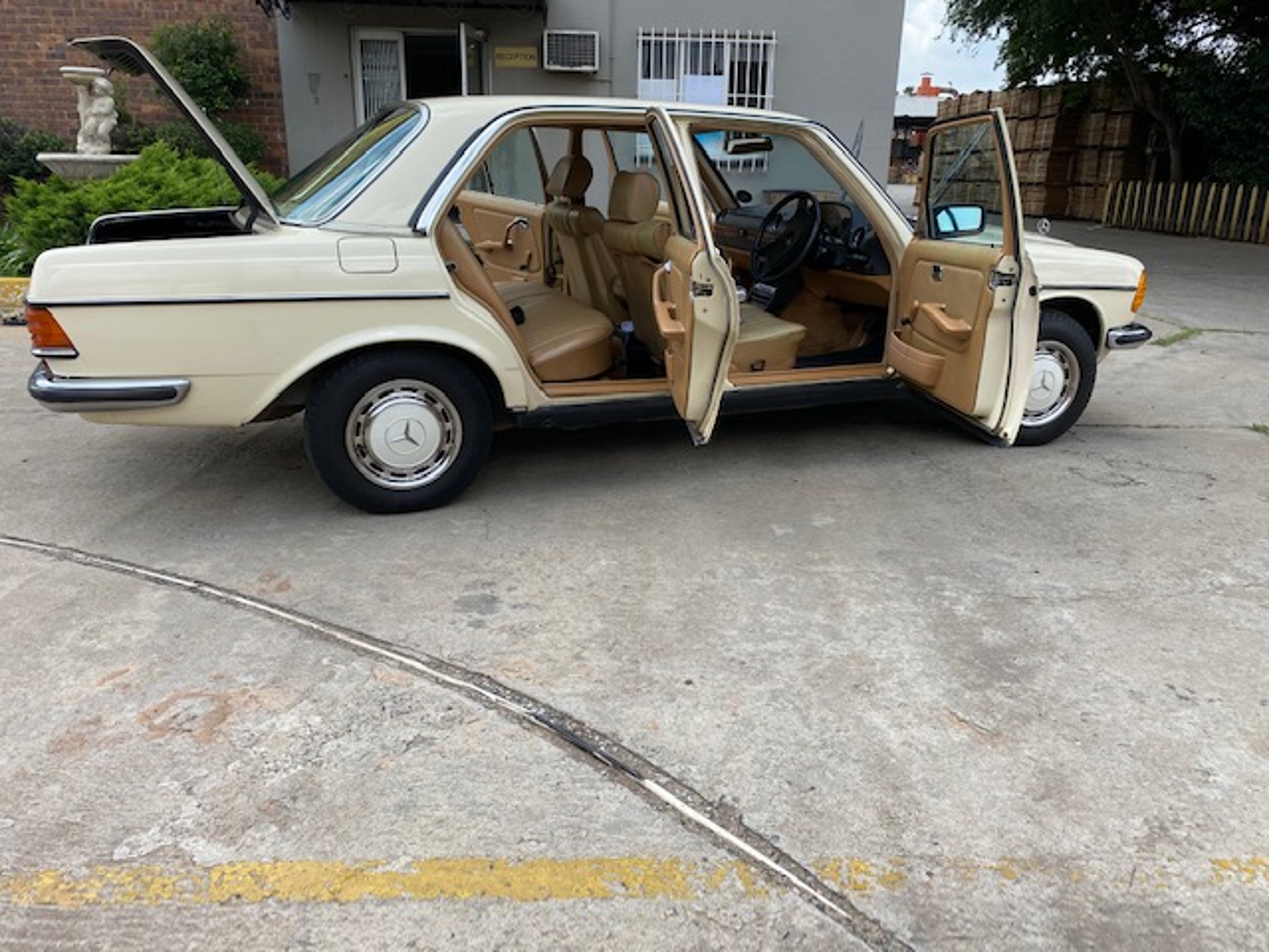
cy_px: 476
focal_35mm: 26
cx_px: 634
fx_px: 953
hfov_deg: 67.3
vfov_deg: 53.1
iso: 32
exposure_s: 1/1232
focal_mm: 4.25
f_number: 1.8
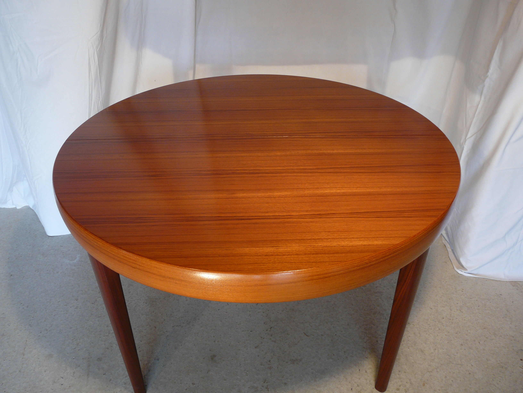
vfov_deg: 49.7
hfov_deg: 63.4
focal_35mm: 28
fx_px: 423
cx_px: 262
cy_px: 196
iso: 100
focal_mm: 4.6
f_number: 2.8
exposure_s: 1/50
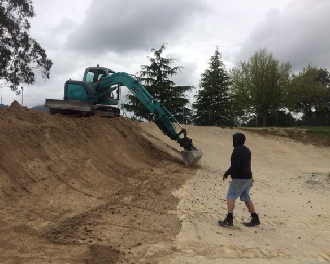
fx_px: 303
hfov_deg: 57.1
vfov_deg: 47.2
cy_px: 130
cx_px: 150
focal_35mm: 31
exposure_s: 1/2564
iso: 32
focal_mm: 4.15
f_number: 2.2
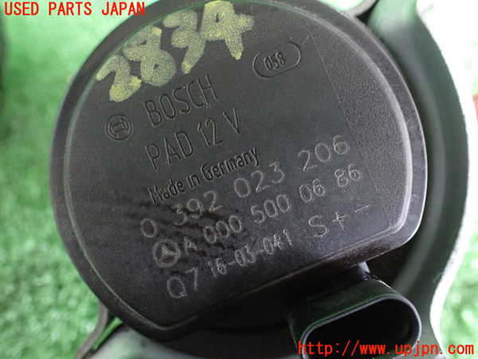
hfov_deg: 60.0
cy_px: 180
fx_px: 414
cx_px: 239
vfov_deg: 46.8
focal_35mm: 30
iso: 1000
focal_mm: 5.4
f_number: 2.3
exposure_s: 1/30
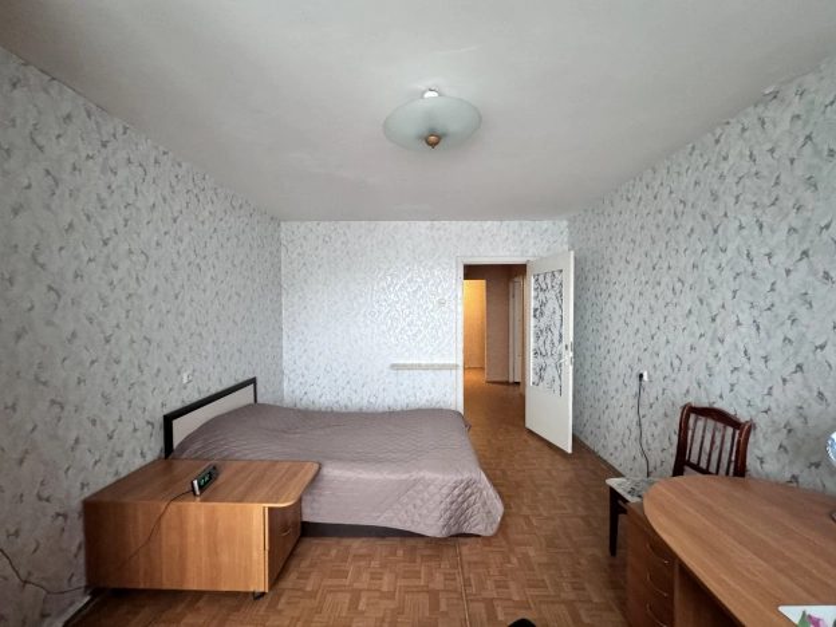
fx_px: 338
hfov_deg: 102.1
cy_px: 314
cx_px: 418
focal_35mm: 14
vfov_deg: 85.7
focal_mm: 2.22
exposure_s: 1/60
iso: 1000
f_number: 2.2
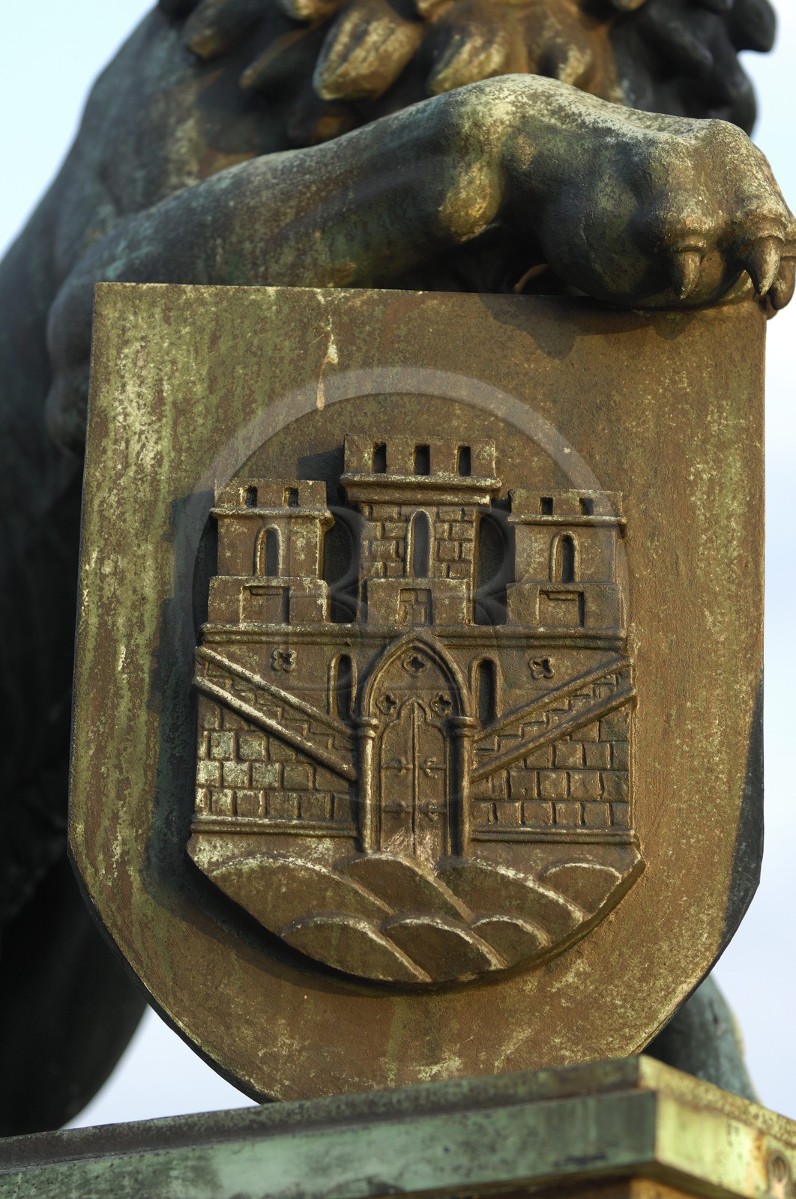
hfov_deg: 10.6
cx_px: 398
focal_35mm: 129
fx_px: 4291
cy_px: 600
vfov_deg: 15.9
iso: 100
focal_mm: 86
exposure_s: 1/200
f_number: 2.8
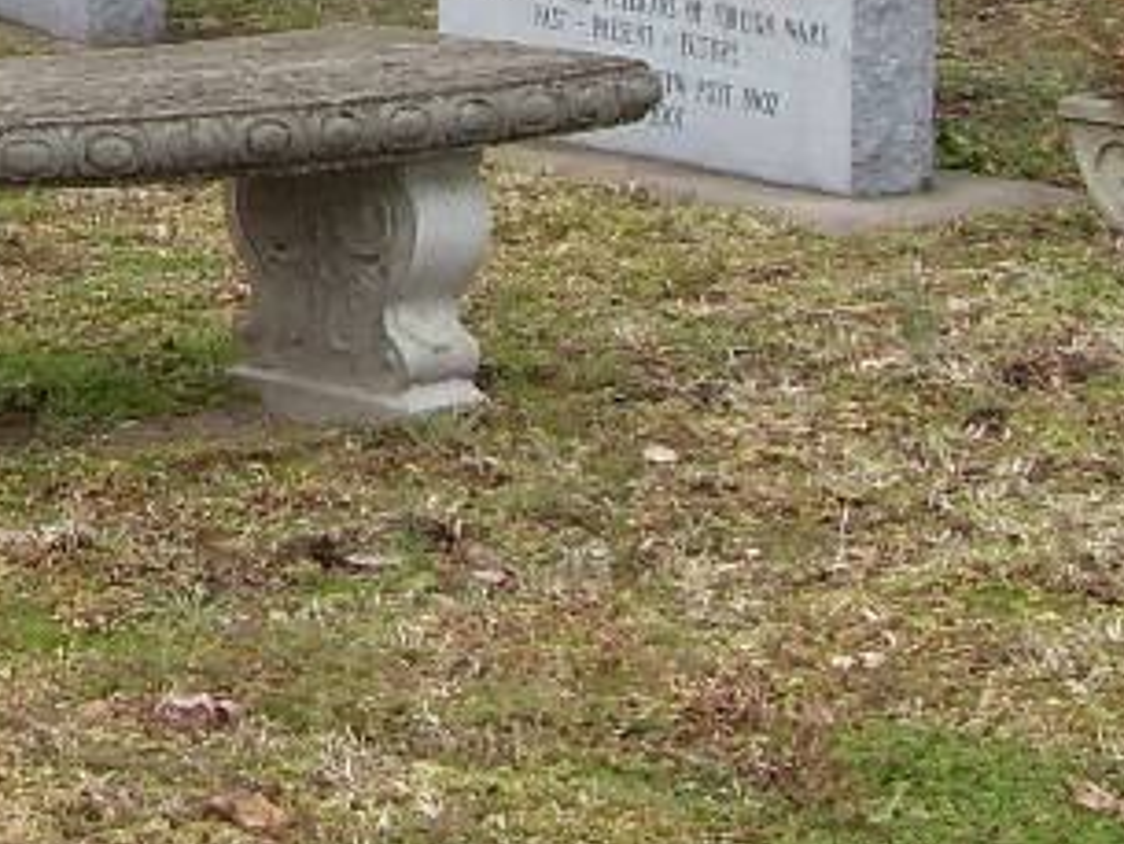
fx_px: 5100
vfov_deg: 8.9
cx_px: -122
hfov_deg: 12.4
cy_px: -862
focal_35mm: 157
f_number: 2.8
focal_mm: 6.3
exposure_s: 1/90
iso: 80
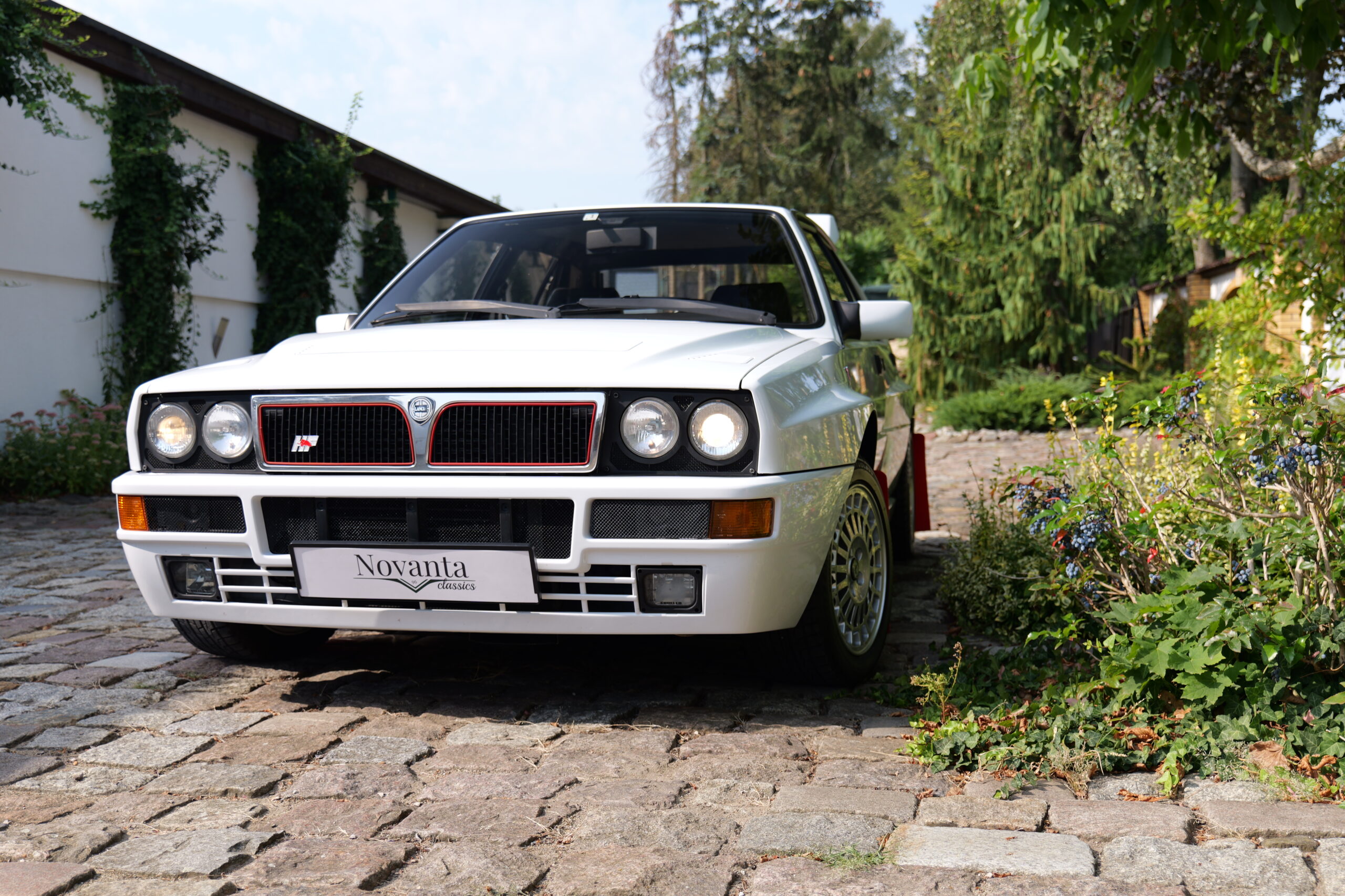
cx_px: 672
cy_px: 448
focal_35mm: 37
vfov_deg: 35.9
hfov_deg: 51.9
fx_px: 1382
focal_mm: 37
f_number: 4.6
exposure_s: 1/100
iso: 100
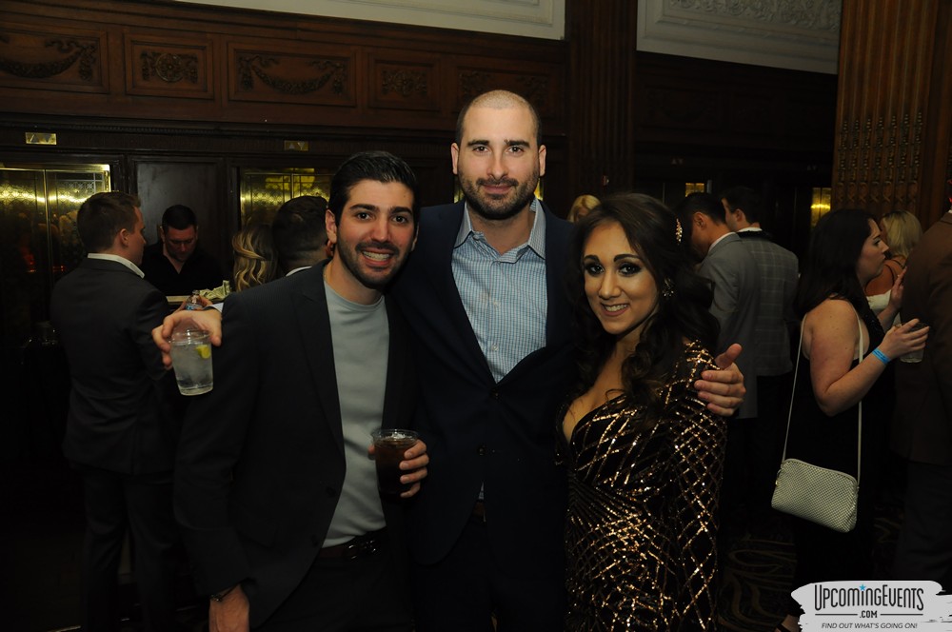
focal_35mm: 32
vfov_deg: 41.6
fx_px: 832
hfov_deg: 59.6
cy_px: 316
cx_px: 476
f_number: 5.6
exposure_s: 1/60
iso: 800
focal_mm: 21
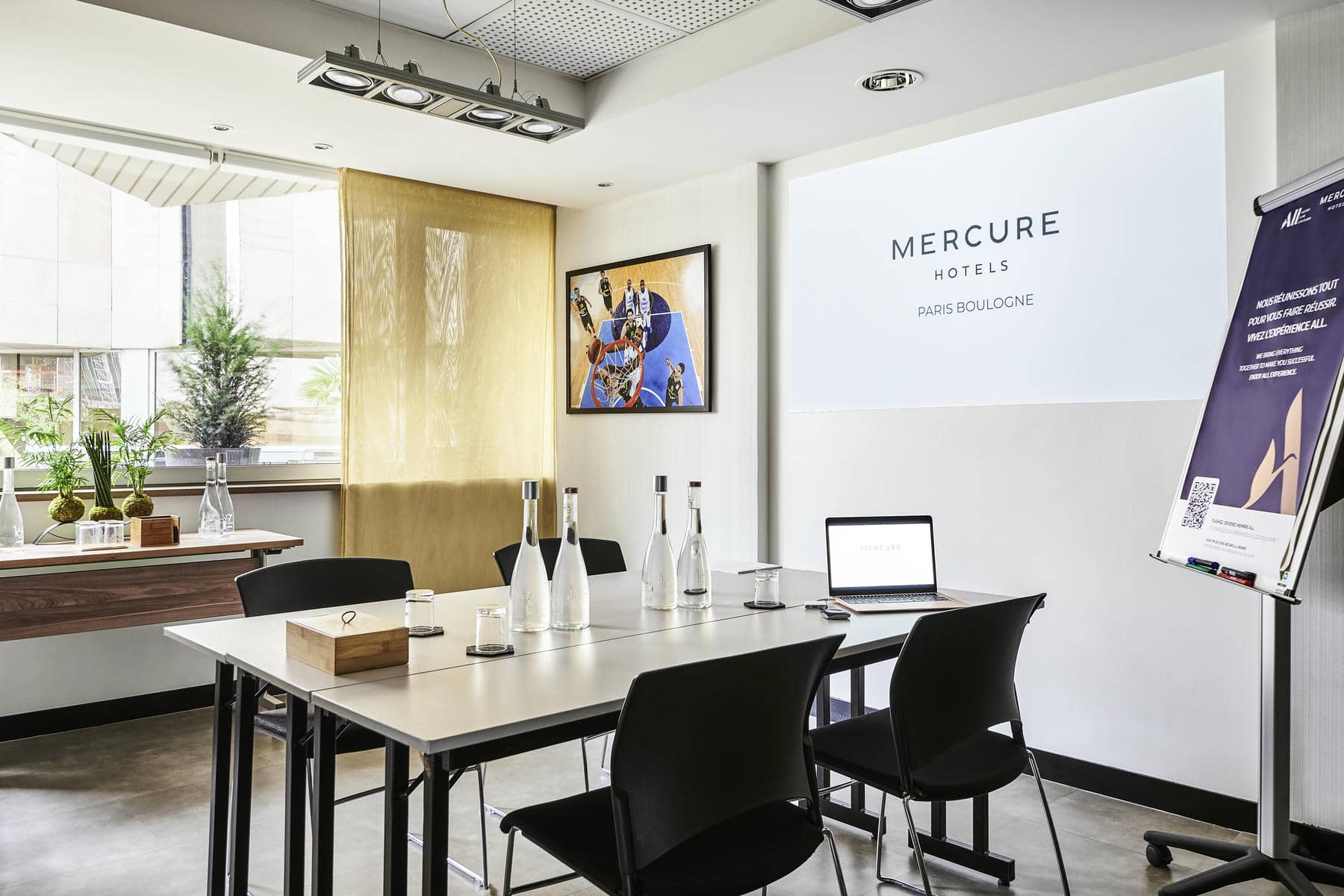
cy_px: 448
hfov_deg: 69.4
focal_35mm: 26
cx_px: 672
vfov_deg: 49.6
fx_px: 971
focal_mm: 26
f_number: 9
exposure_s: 10
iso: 100
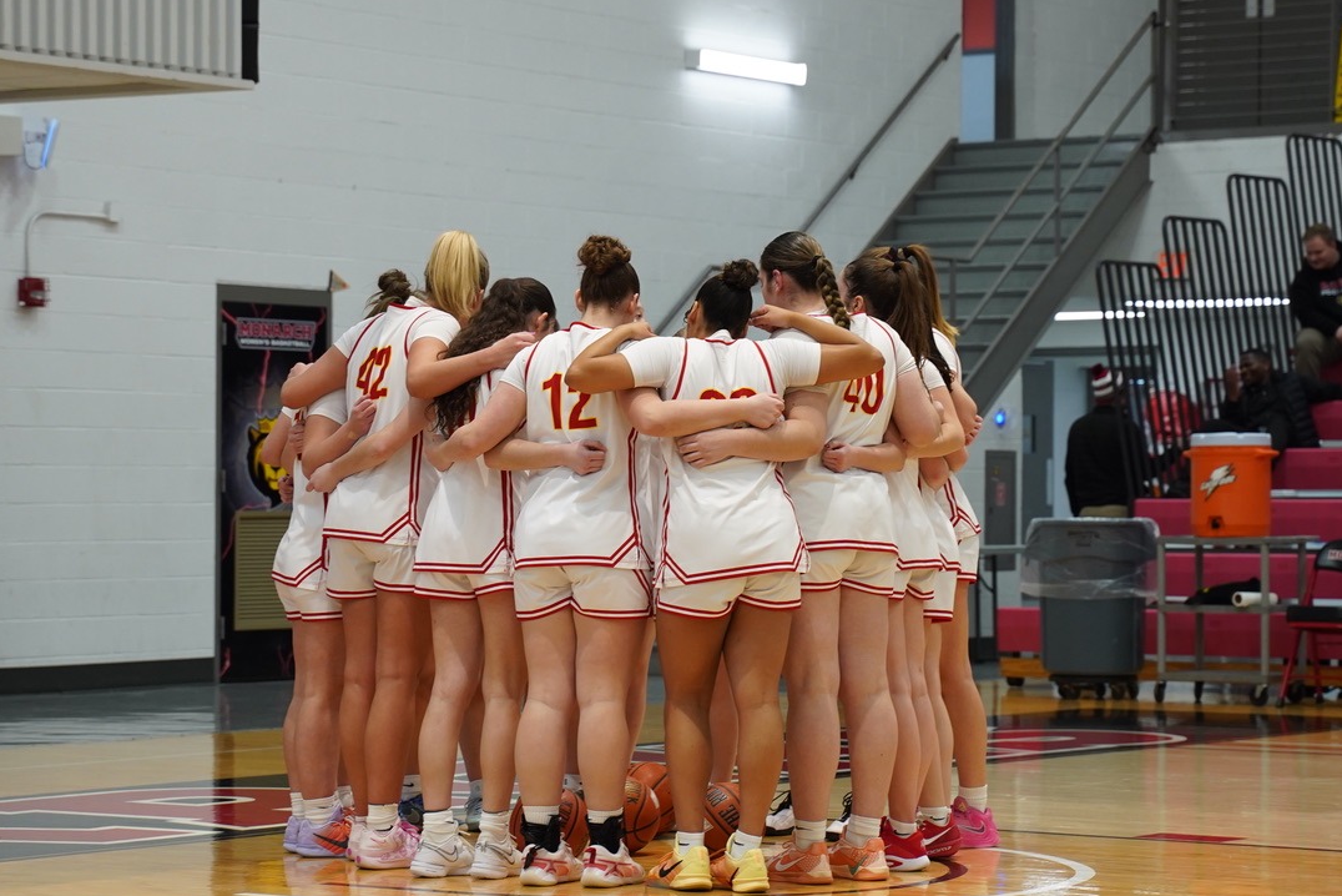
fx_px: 4213
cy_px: 447
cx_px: 670
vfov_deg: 12.1
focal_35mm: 113
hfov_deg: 18.1
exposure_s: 1/160
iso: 1250
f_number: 4
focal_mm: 75
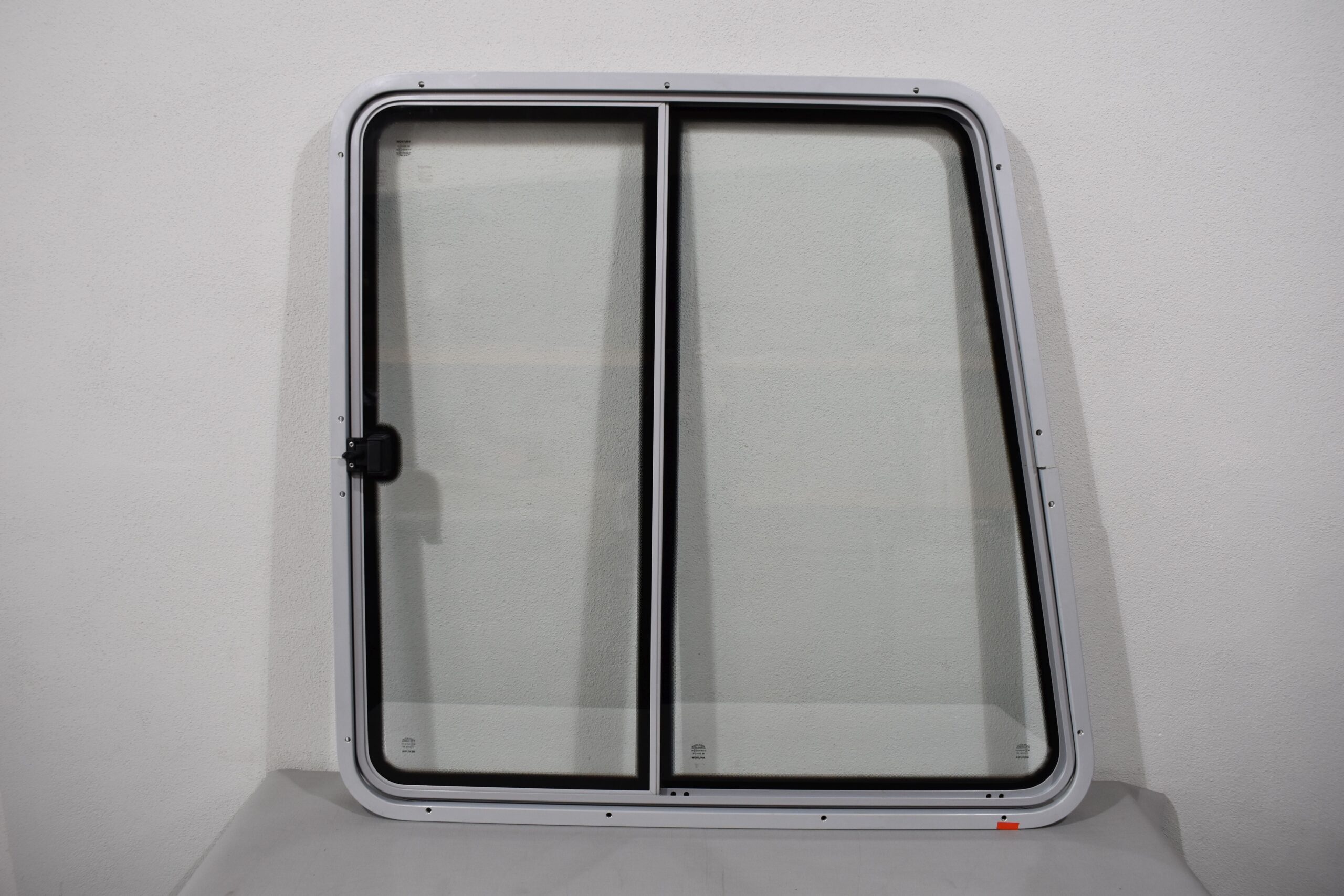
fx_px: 1008
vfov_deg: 47.9
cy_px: 448
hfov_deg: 67.4
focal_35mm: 27
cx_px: 672
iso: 400
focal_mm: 18
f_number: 5.6
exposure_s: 1/125
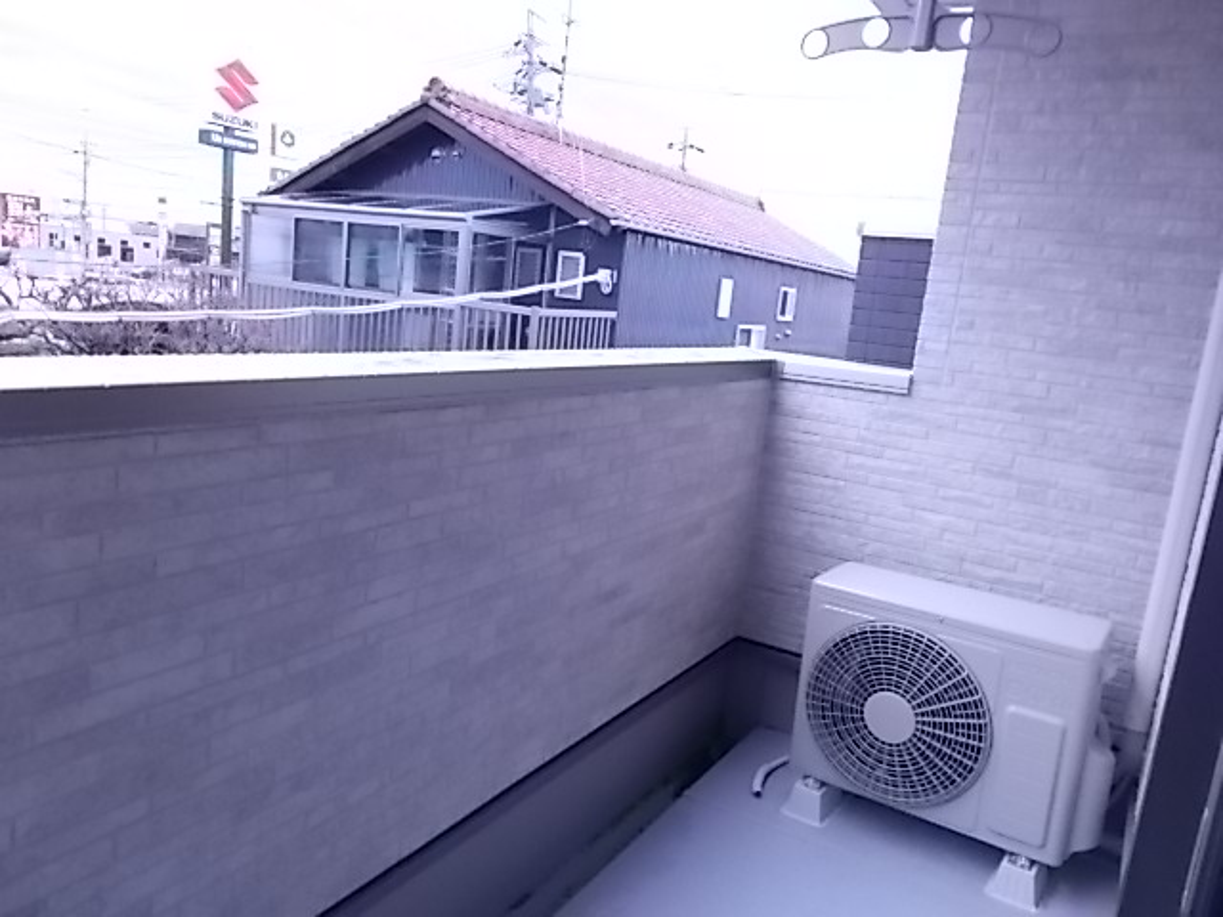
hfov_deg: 67.3
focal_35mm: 26
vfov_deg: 53.1
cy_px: 458
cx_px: 612
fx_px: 919
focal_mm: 4.6
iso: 320
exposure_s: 1/250
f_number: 3.2
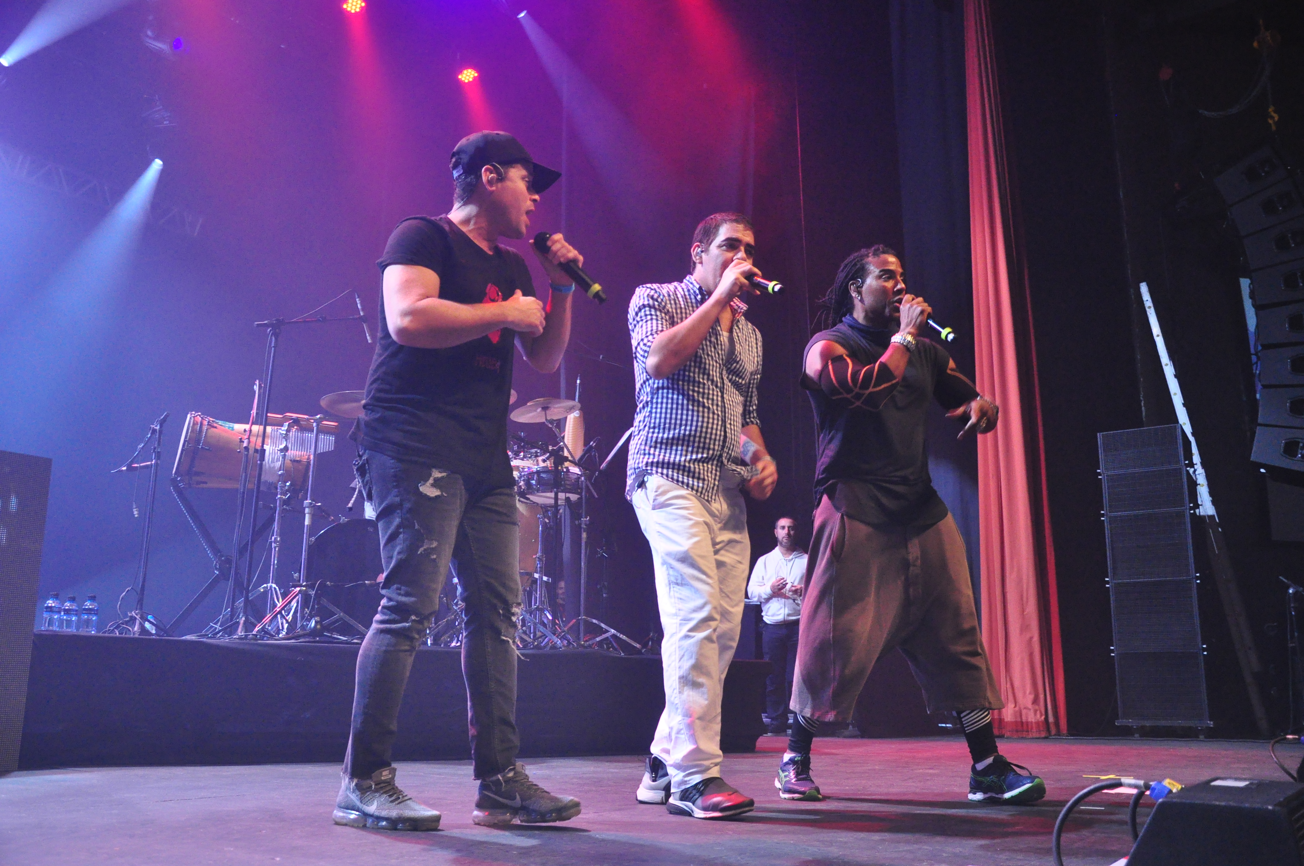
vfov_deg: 41.6
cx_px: 652
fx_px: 1140
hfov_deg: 59.6
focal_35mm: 32
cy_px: 433
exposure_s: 1/125
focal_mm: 21
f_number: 3.8
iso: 2000
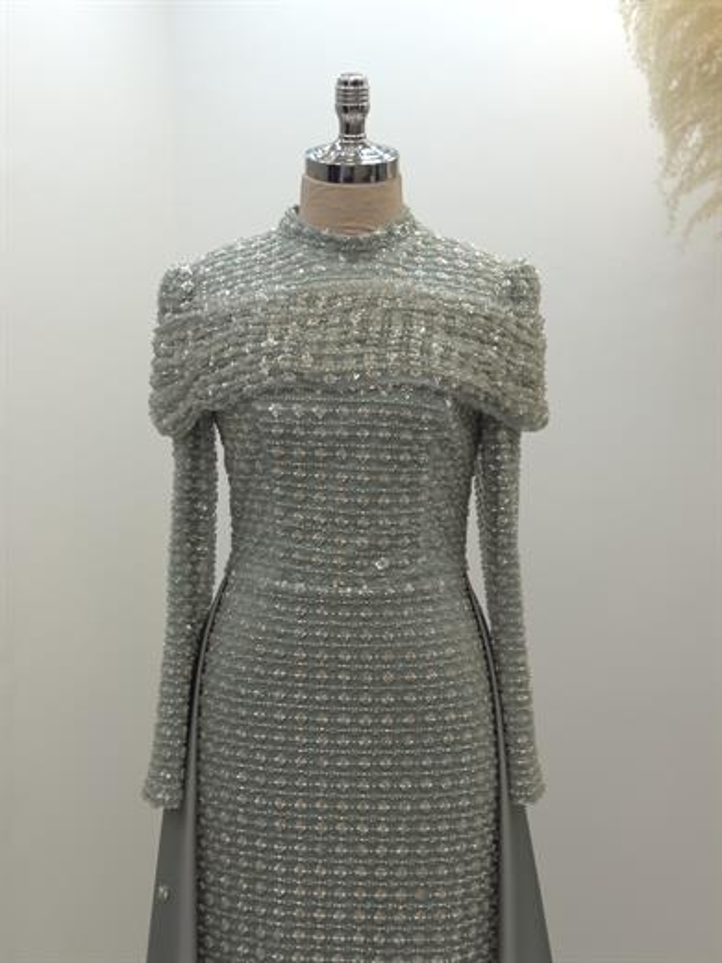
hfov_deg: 30.3
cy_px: 482
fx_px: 1335
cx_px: 361
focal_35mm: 48
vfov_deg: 39.7
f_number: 1.78
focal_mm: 6.76
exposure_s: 1/420
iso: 80
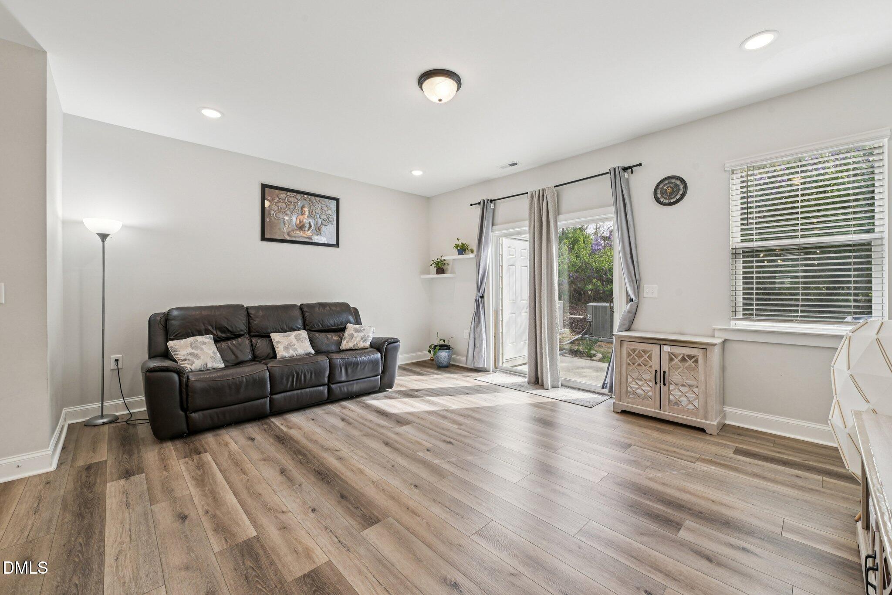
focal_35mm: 14
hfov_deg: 104.3
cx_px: 446
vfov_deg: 81.2
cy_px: 298
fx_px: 347
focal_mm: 14
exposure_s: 1/20
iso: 200
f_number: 9
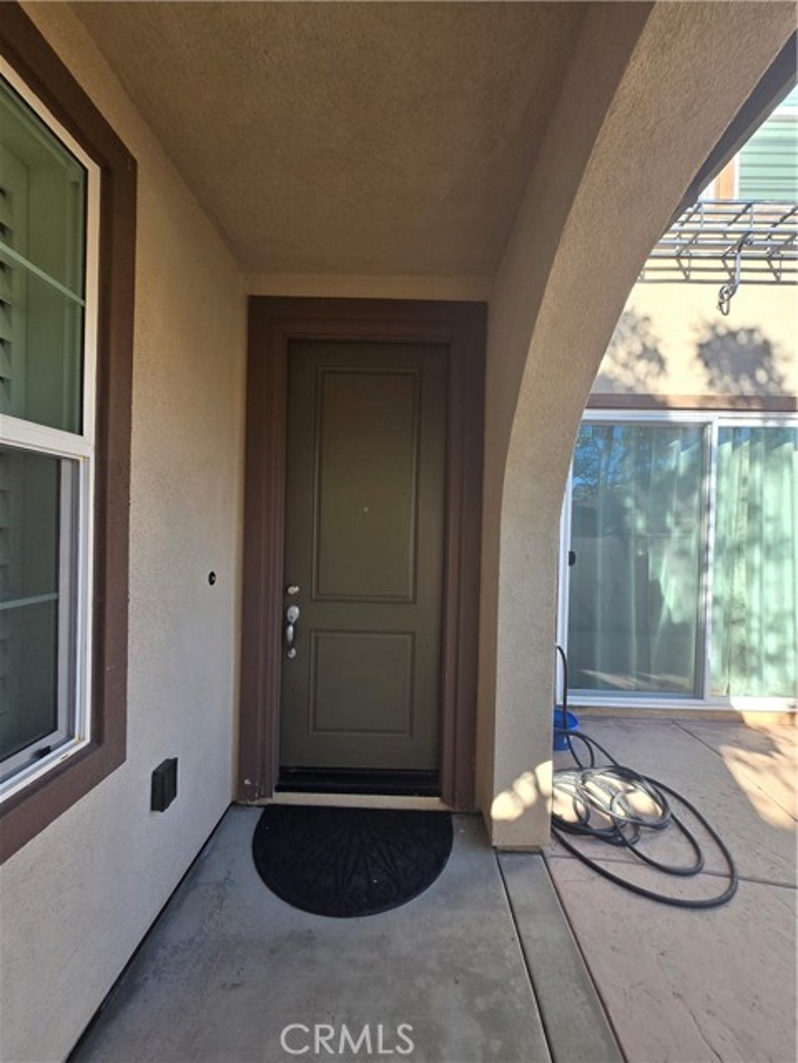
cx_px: 399
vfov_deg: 106.2
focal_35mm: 13
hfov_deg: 89.9
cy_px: 532
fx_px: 400
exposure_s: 1/148
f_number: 2.2
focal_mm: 1.7
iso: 25
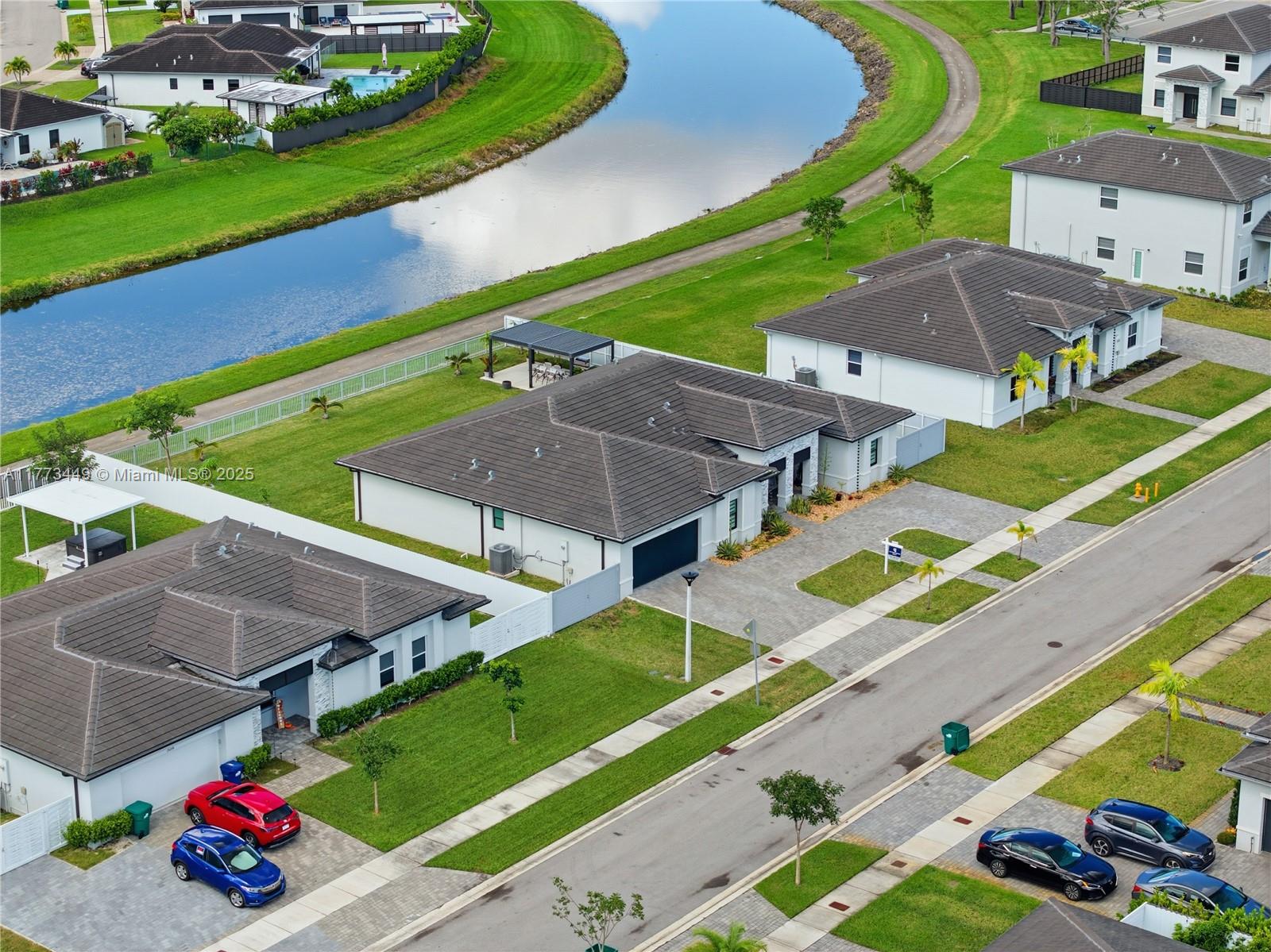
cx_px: 636
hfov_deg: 27.8
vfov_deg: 21.0
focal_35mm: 70
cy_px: 476
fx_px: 2569
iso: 100
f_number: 2.8
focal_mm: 19.4
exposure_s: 1/120
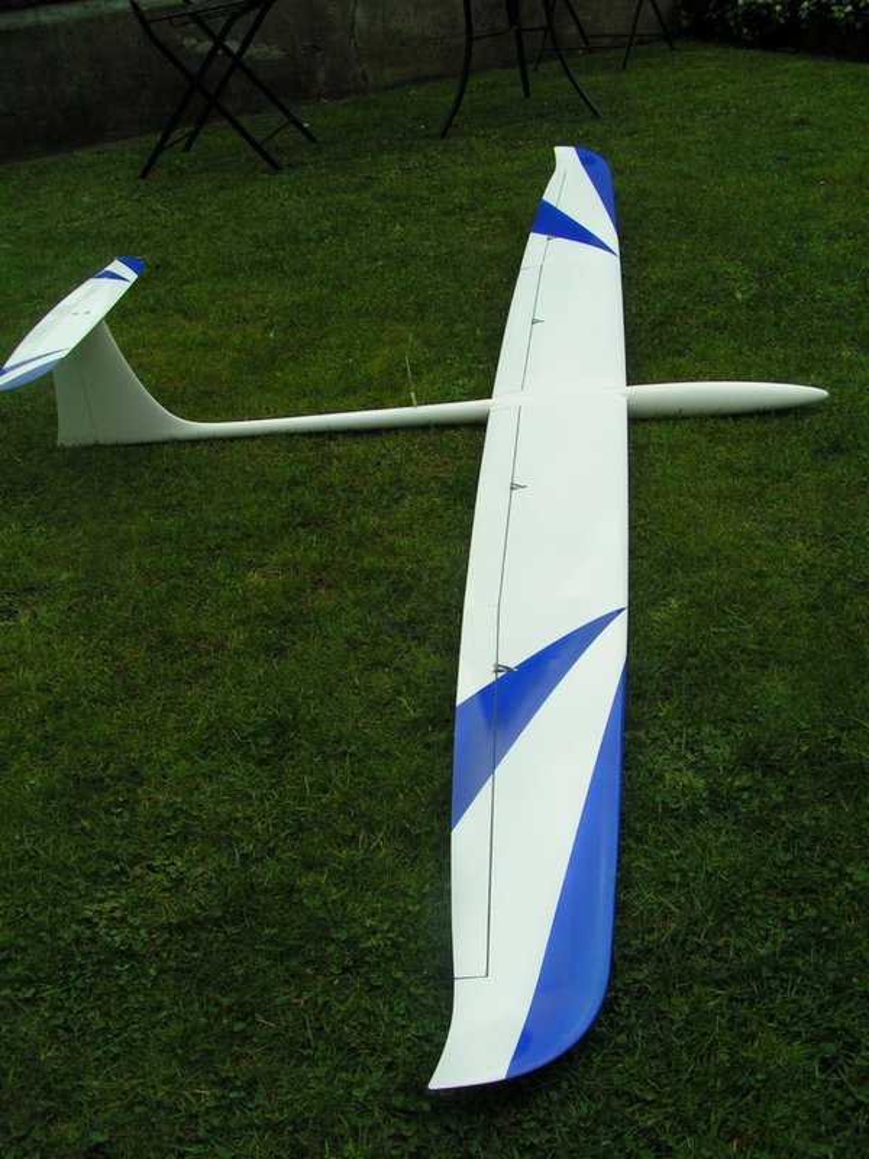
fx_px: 1272
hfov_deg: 37.7
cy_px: 580
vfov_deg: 49.0
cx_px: 434
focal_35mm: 38
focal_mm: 5.8
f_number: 5.6
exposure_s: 1/200
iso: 50
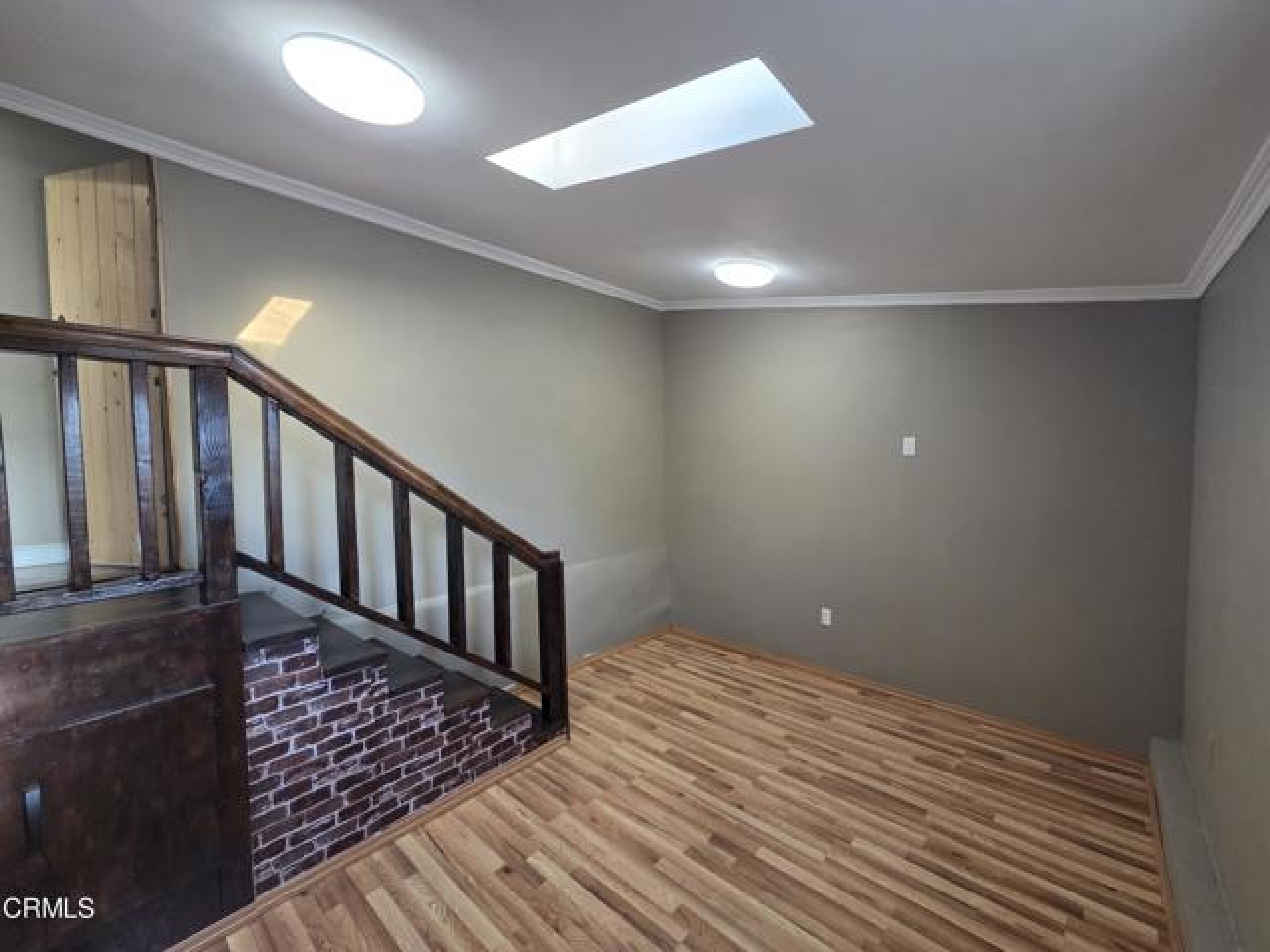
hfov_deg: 106.2
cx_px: 635
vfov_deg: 89.9
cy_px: 476
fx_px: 477
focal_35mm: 13
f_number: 2.2
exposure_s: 1/60
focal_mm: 2.2
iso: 250
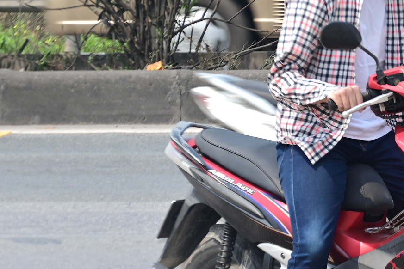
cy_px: 125
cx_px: 449
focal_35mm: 354
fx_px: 3972
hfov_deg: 5.8
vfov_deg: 3.9
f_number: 5.6
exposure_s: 1/200
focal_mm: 105
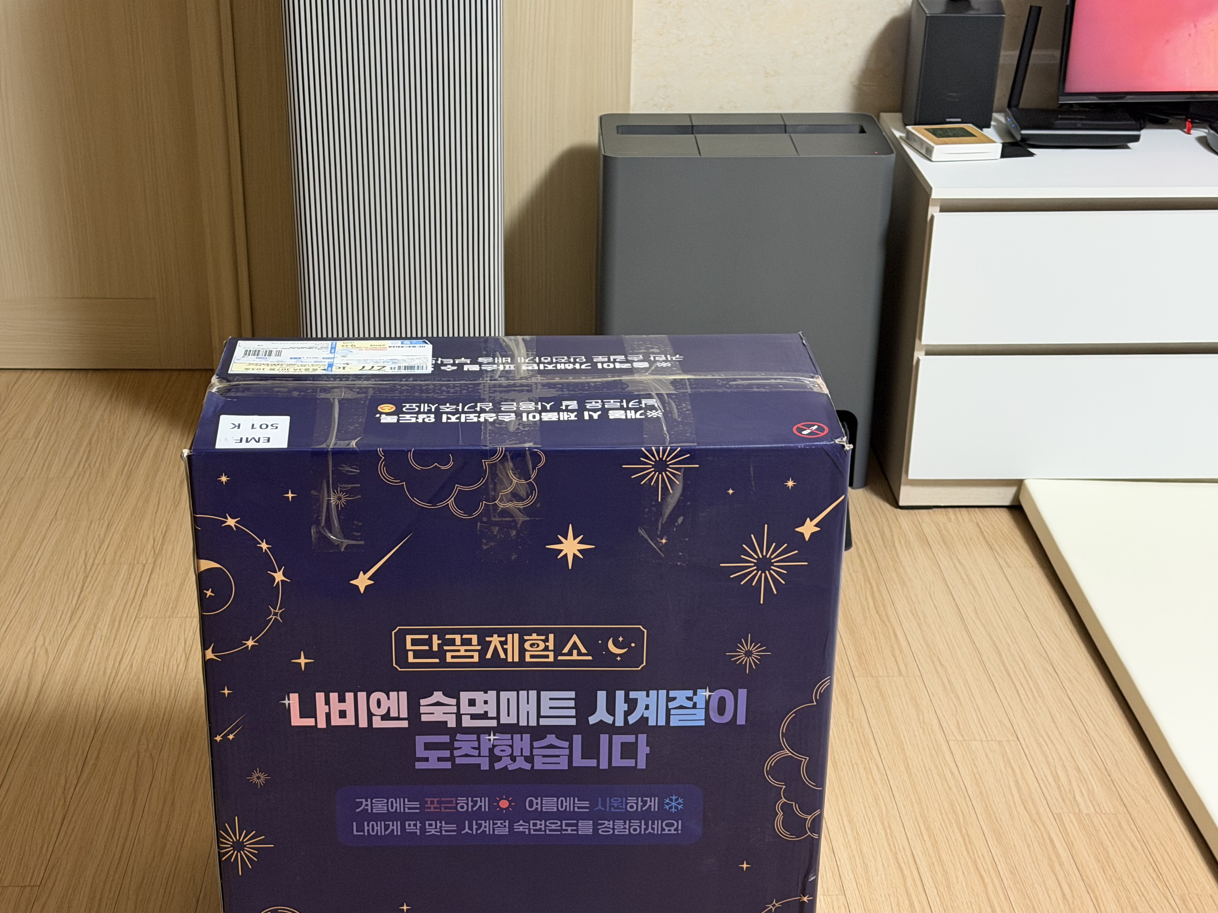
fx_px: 1970
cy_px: 532
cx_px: 532
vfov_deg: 26.1
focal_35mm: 56
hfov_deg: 34.3
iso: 500
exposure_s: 1/40
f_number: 1.78
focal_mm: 6.76
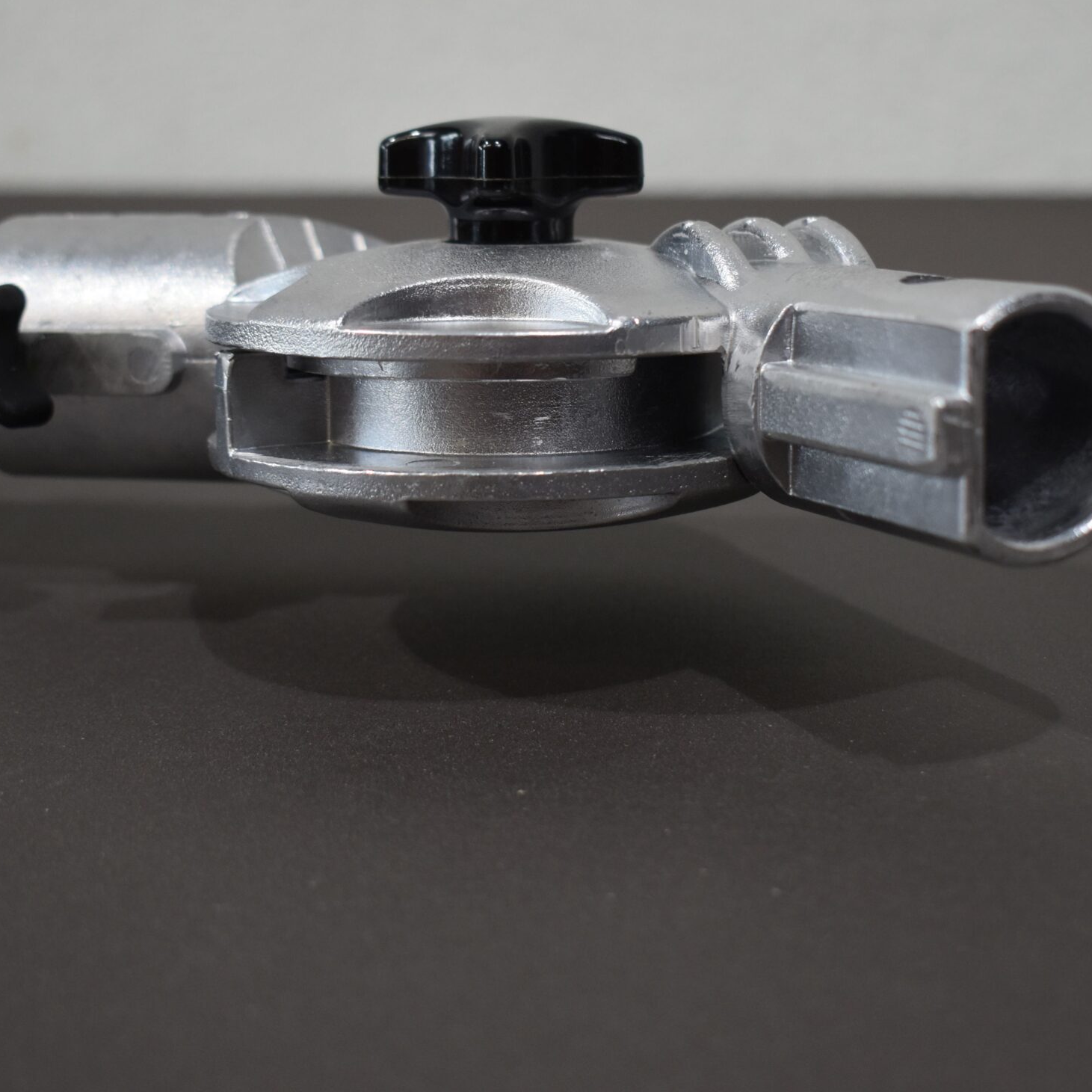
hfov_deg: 25.7
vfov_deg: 25.7
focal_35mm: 67
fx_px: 2391
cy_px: 456
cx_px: 613
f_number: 4.2
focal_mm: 30
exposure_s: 1/250
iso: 640
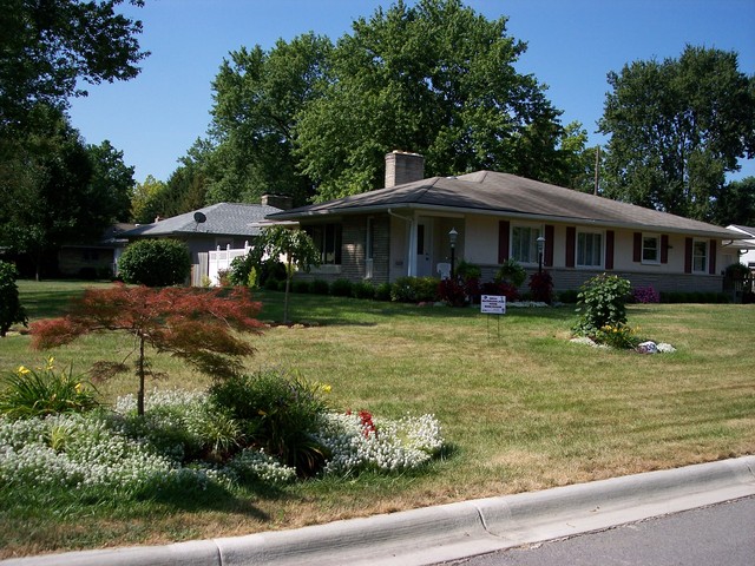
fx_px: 851
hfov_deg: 47.9
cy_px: 283
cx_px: 378
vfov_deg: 36.8
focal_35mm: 39
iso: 100
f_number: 4
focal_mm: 8
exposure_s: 1/750
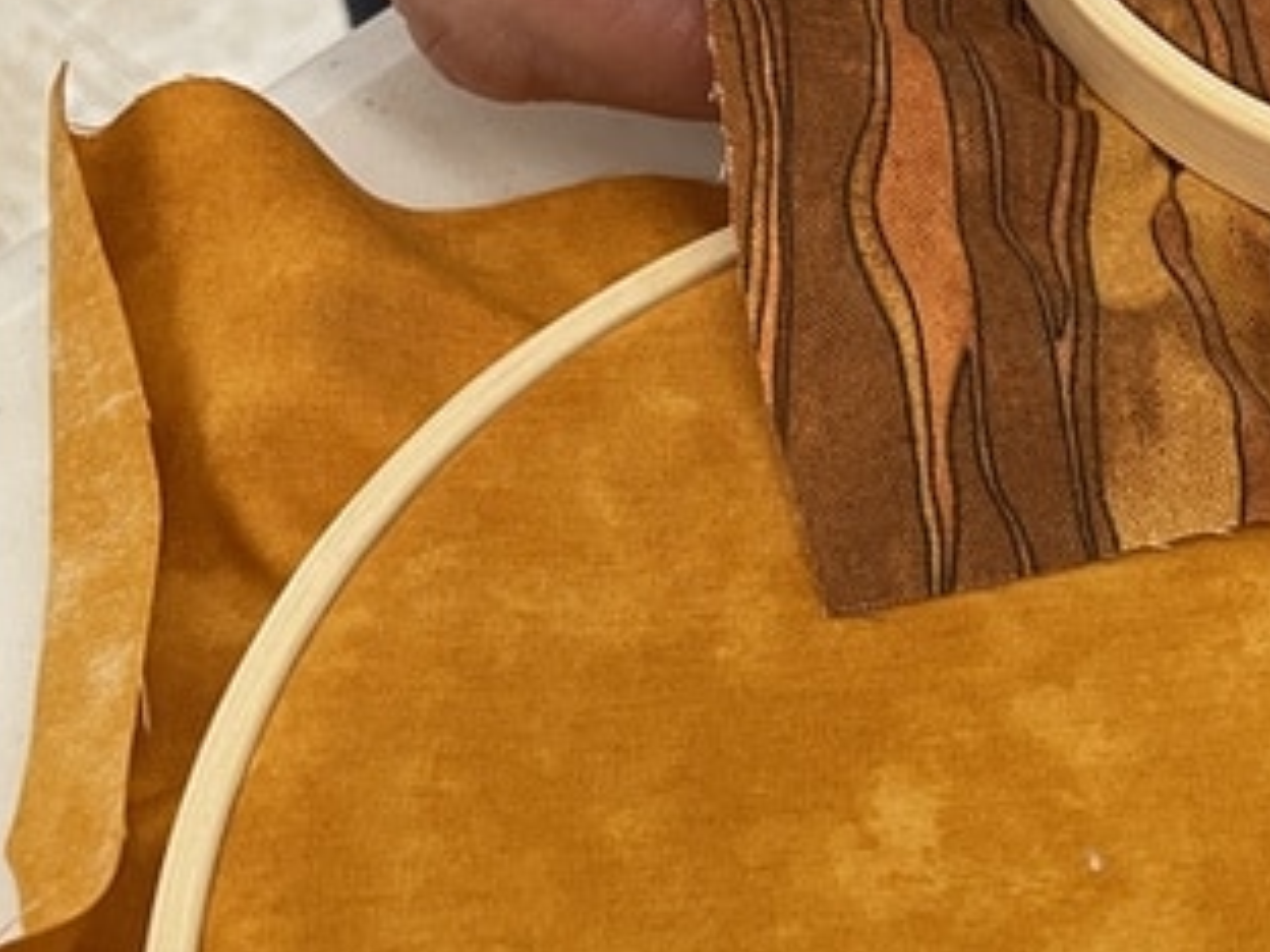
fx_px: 2935
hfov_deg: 22.4
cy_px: 879
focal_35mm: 80
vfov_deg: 18.1
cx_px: 1551
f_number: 1.6
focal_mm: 4.2
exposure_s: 1/60
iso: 80
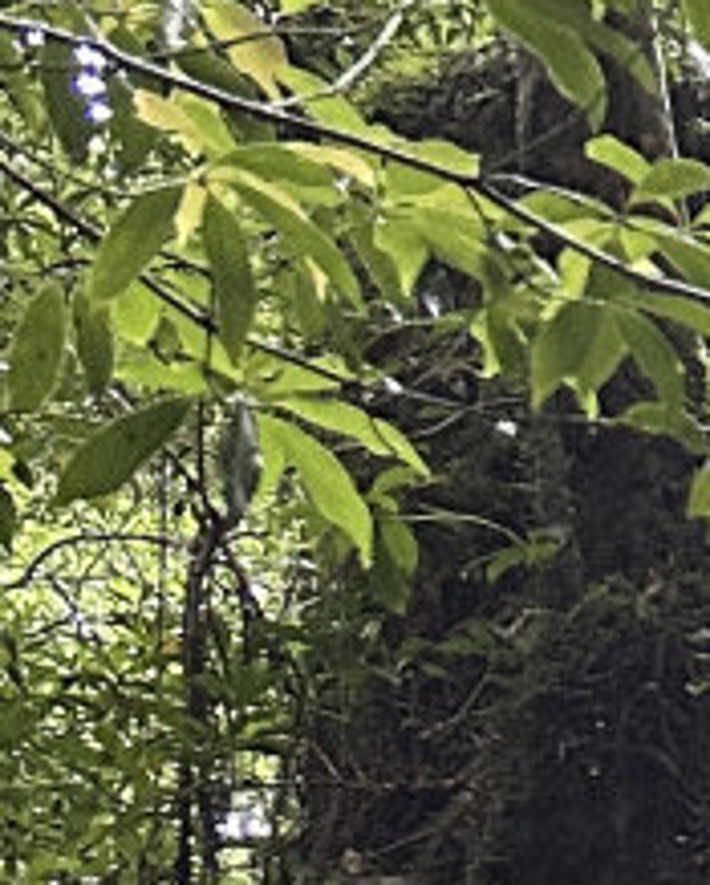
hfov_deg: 7.6
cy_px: 1482
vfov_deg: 9.9
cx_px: 1883
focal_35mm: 186
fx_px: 4875
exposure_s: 1/60
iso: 400
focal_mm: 5.7
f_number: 1.5
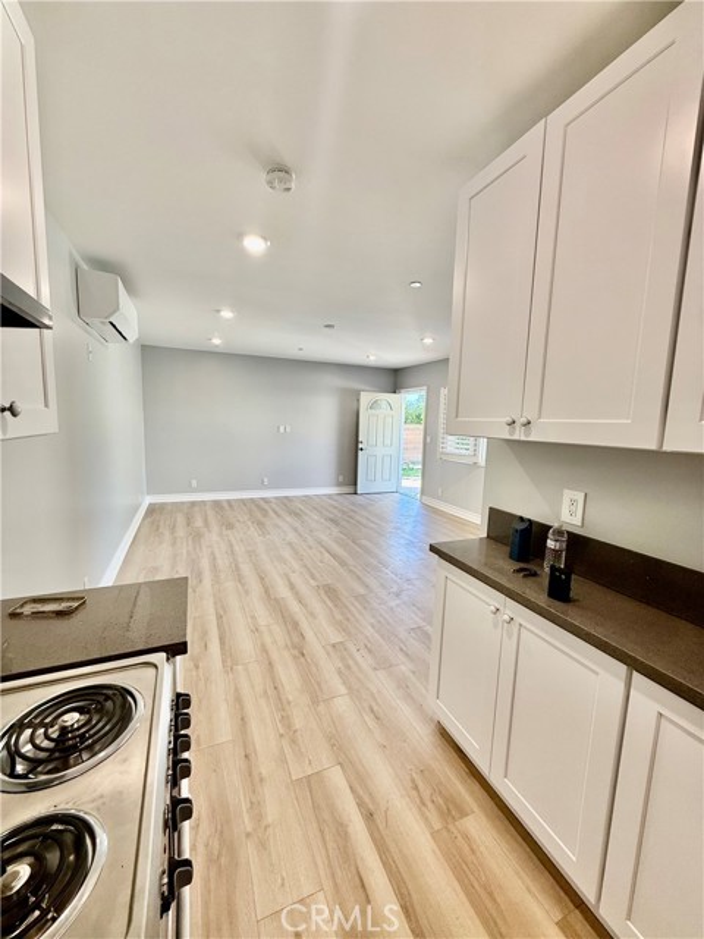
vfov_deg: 102.1
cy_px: 470
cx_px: 352
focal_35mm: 14
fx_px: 380
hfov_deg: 85.7
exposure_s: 1/120
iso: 80
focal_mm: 2.22
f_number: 2.2
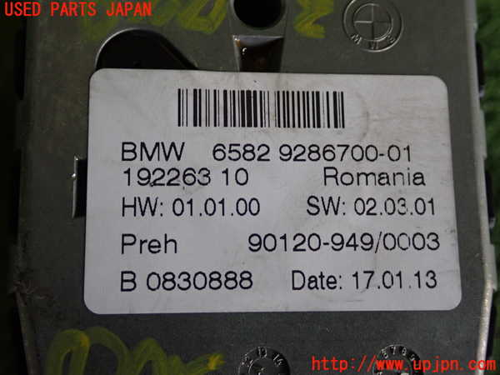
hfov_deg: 40.4
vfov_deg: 30.9
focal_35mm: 47
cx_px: 250
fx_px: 679
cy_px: 188
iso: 640
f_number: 3.1
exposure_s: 1/100
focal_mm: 8.4
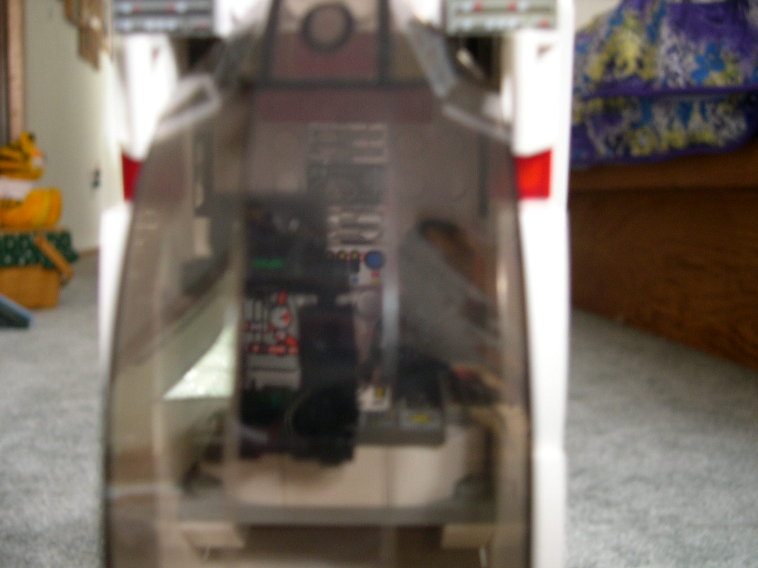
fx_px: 832
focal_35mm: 38
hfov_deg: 49.0
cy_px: 284
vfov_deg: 37.7
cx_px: 379
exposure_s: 1/4.8
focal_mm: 8
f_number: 2.8
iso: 198
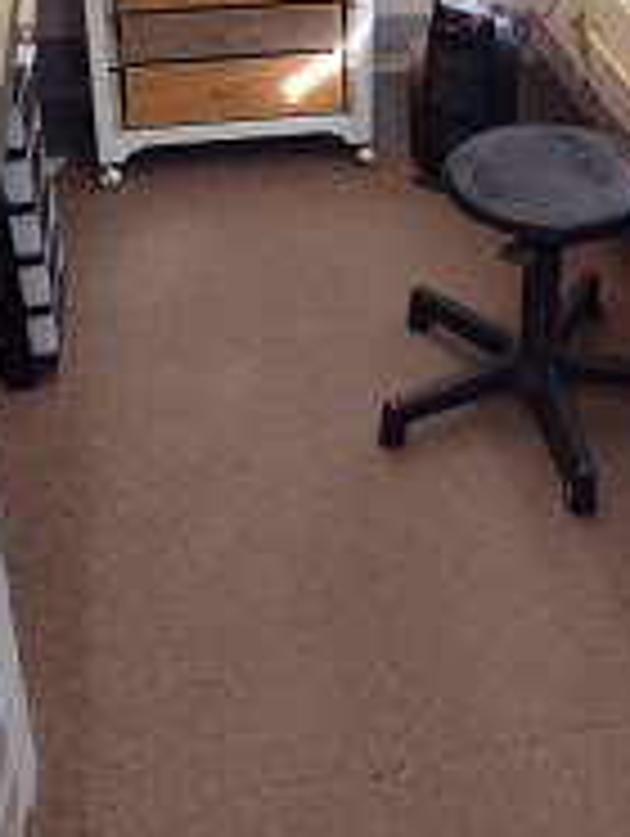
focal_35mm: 58
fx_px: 1404
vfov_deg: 31.6
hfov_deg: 25.1
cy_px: 86
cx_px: 432
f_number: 1.7
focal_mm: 4.71
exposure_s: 1/60
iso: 130
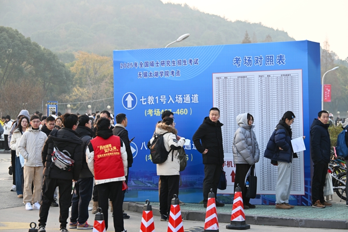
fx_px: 918
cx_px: 174
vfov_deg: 14.4
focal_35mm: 95
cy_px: 116
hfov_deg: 21.5
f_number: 6.3
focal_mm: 95
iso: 500
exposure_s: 1/160
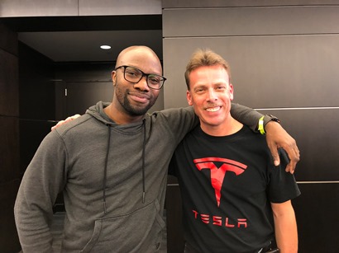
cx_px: 170
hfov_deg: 63.5
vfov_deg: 49.7
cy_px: 126
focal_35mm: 28
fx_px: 274
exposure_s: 1/15
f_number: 1.8
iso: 100
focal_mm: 3.99
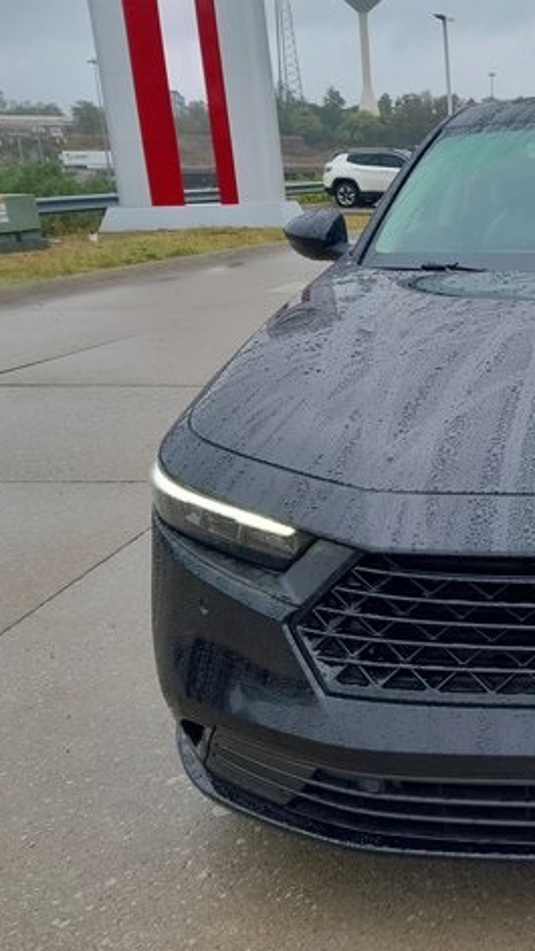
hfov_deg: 26.5
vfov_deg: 50.5
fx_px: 1009
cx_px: 636
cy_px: 481
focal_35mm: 40
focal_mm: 4
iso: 40
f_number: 1.8
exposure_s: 1/60
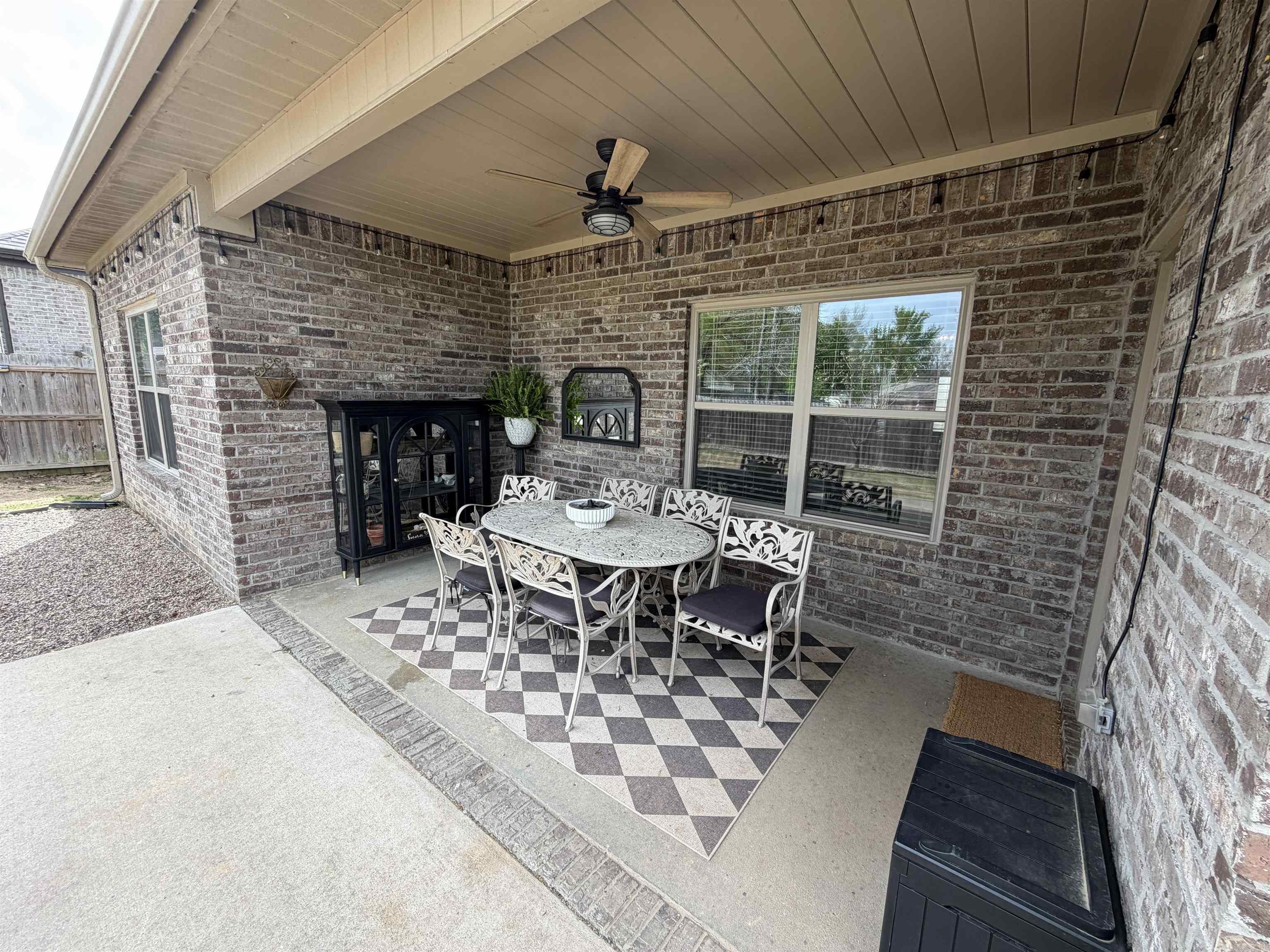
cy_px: 476
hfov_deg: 102.1
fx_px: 514
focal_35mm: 14
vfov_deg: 85.7
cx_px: 635
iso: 40
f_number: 2.2
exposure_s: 1/223
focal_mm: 2.22
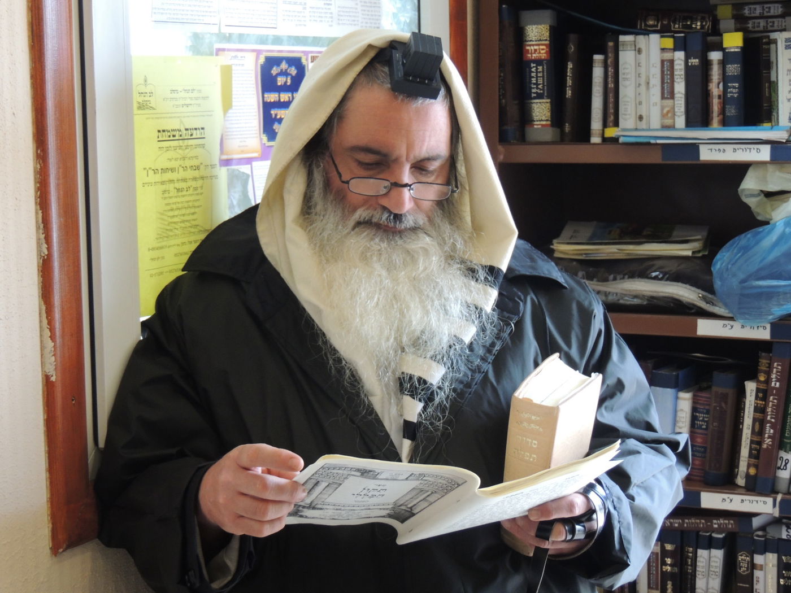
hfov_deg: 26.0
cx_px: 396
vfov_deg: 19.6
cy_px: 296
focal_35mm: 75
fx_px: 1714
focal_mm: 13.3
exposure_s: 1/25
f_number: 3.9
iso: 400
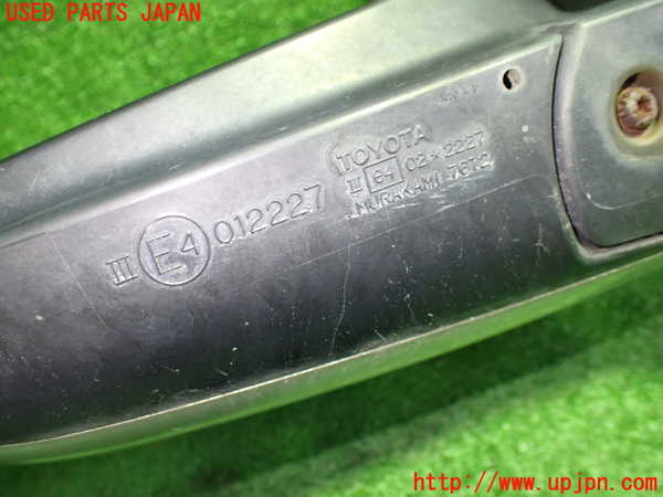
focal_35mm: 30
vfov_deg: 46.8
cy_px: 248
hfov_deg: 60.0
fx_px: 575
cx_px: 332
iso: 800
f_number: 2.3
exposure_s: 1/50
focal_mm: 5.4
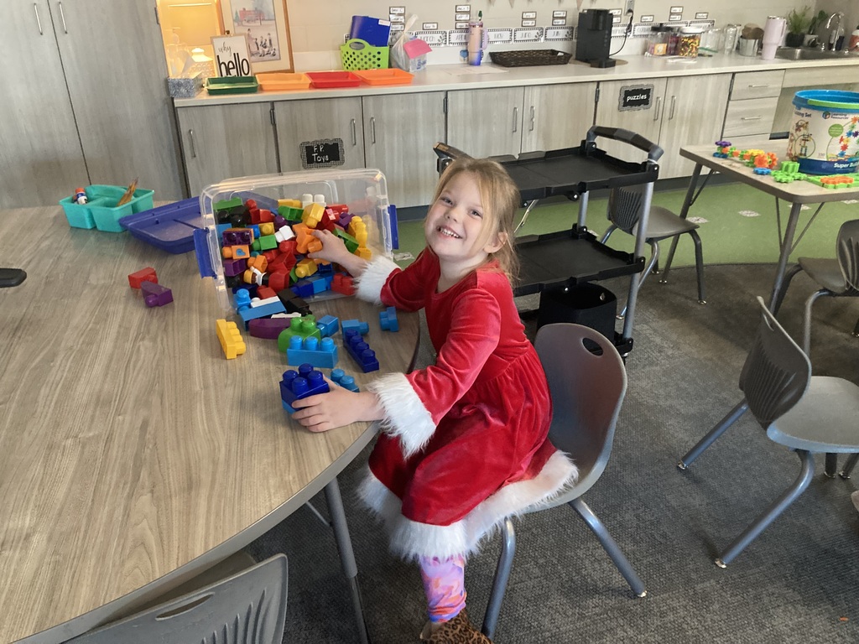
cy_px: 322
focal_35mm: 28
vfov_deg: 49.7
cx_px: 430
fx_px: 695
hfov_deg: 63.4
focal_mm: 3.99
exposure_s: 1/30
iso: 500
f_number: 1.8
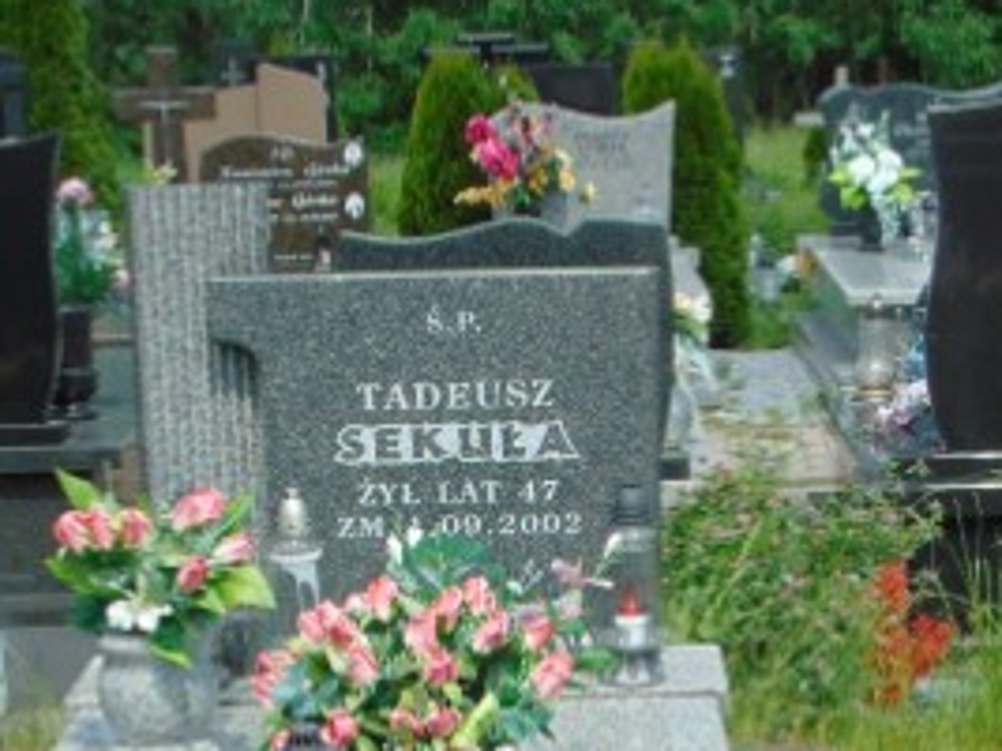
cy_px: 819
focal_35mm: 84
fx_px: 2430
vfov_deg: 17.0
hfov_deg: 23.3
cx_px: 540
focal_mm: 6.3
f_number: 8.3
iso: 80
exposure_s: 1/200
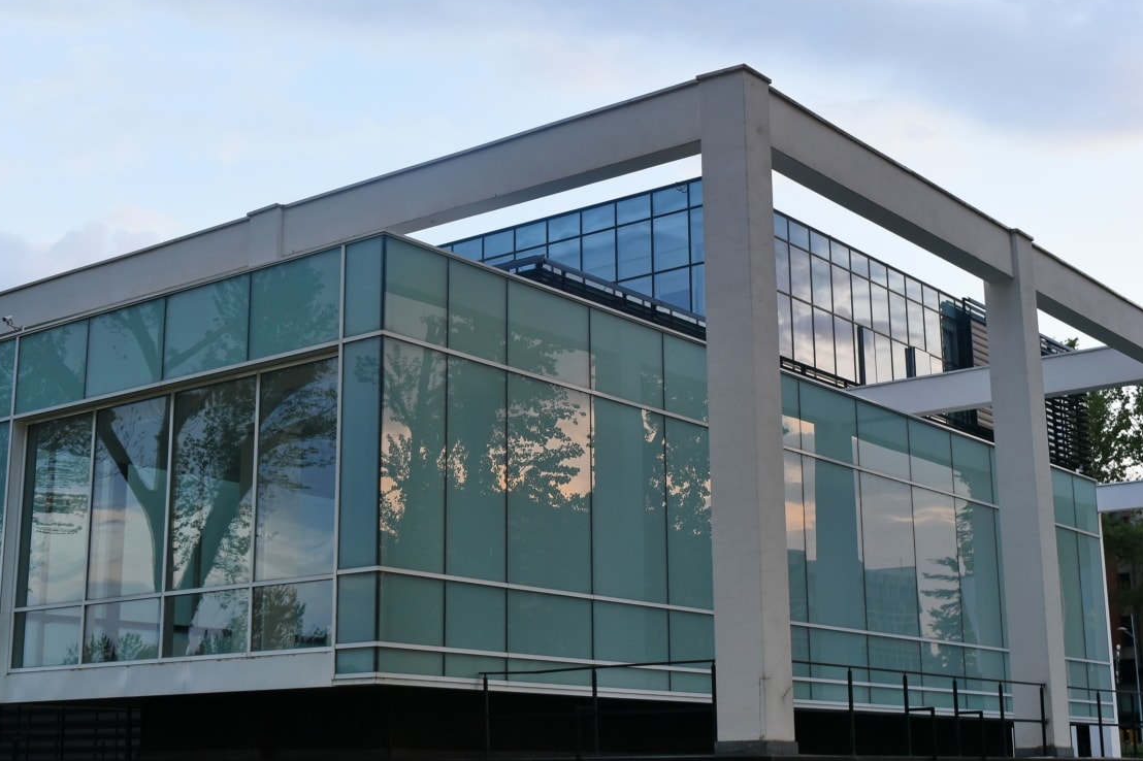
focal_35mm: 52
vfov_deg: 26.0
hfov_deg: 38.2
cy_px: 366
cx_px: 528
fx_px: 1650
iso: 500
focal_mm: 32
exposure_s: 1/60
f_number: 8
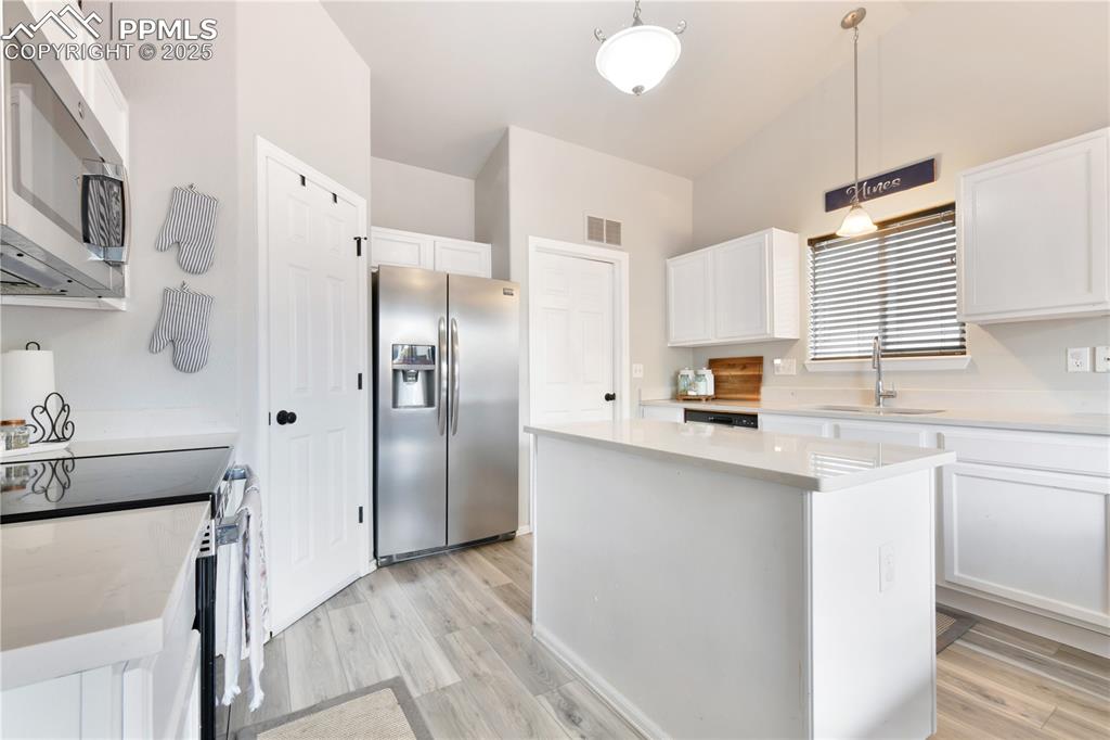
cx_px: 555
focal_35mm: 14
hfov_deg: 104.3
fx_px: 432
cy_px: 370
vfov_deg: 81.2
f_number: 16
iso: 100
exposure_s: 10
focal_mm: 14
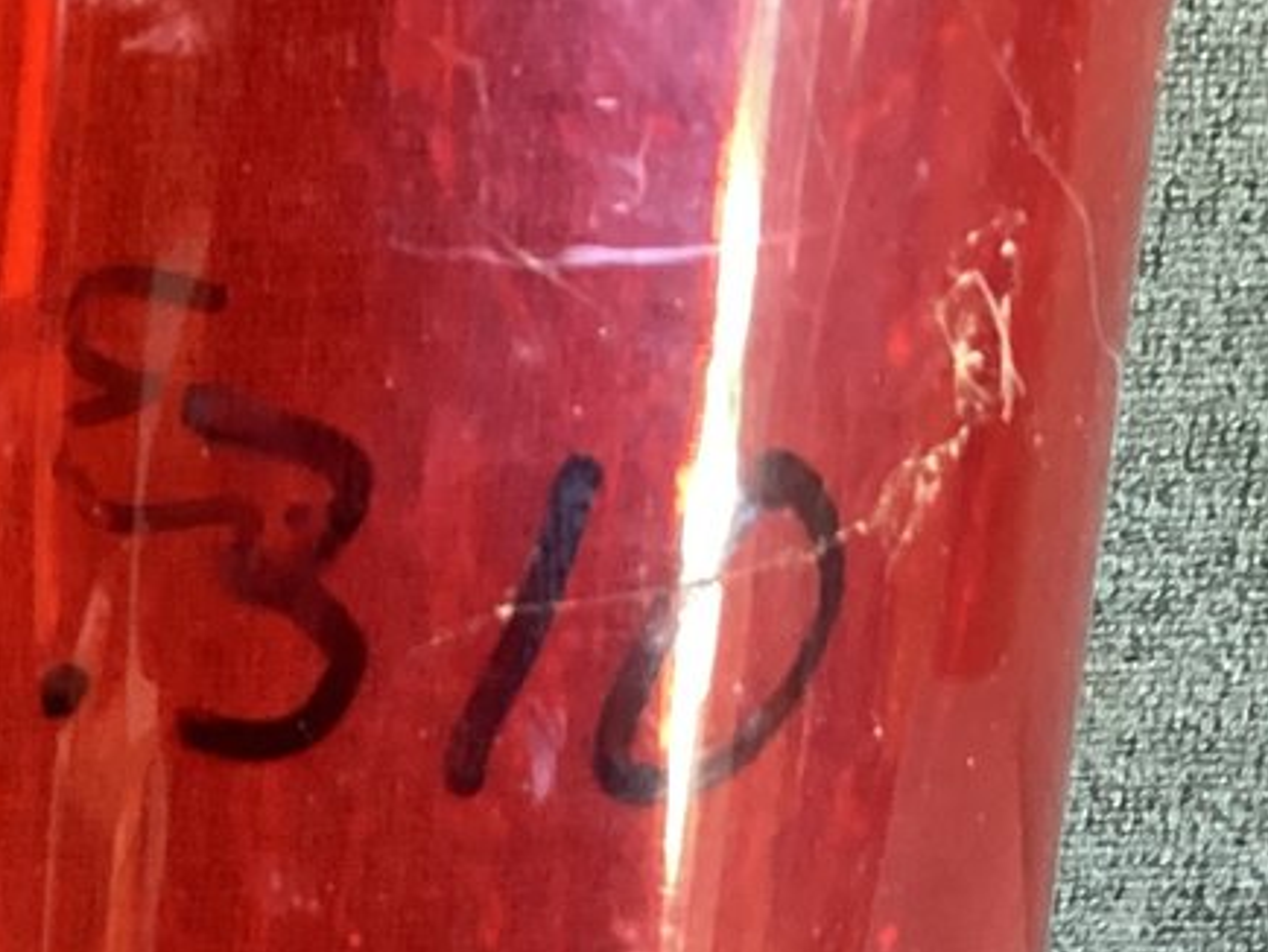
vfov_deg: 12.8
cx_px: -703
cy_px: 1558
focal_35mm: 108
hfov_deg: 16.4
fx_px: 3958
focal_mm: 3.3
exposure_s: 1/33
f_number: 2.4
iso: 320
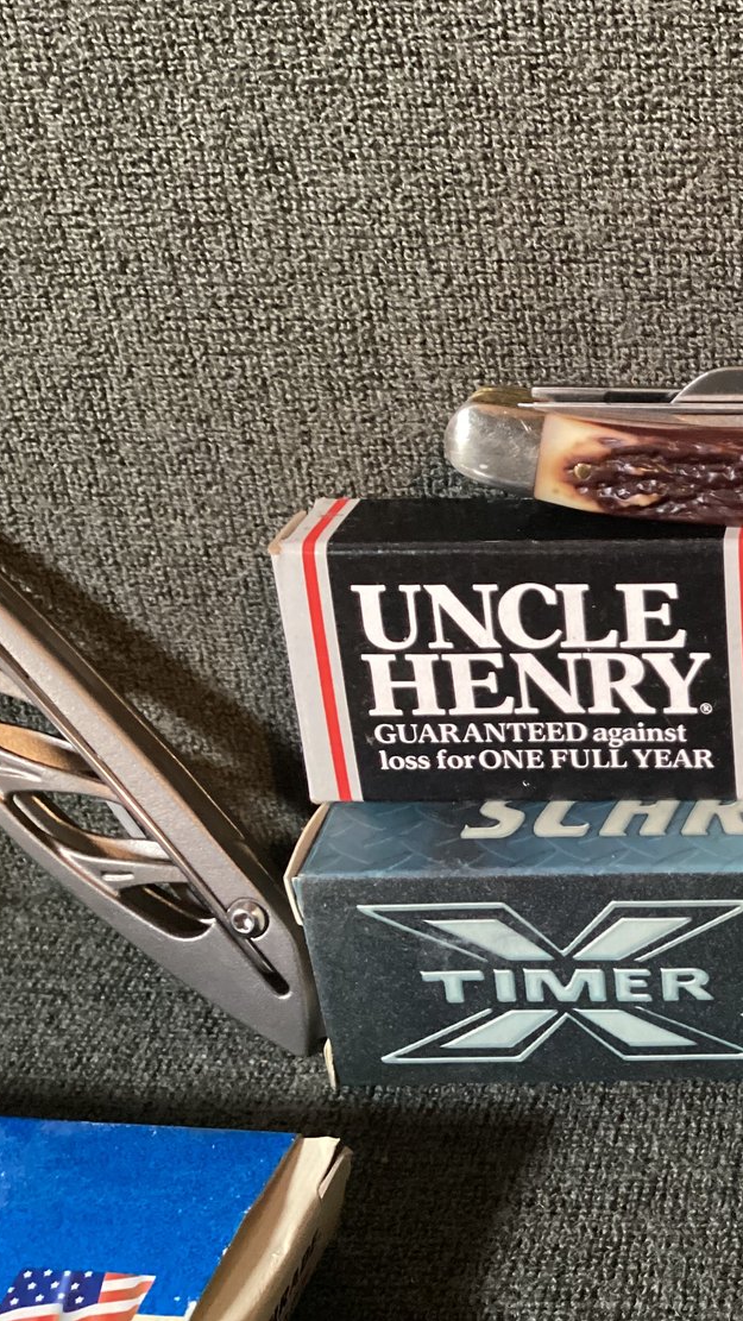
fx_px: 1611
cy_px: 647
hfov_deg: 23.8
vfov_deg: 44.6
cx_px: 883
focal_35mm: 46
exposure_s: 1/60
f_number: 2.4
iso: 400
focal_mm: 3.3
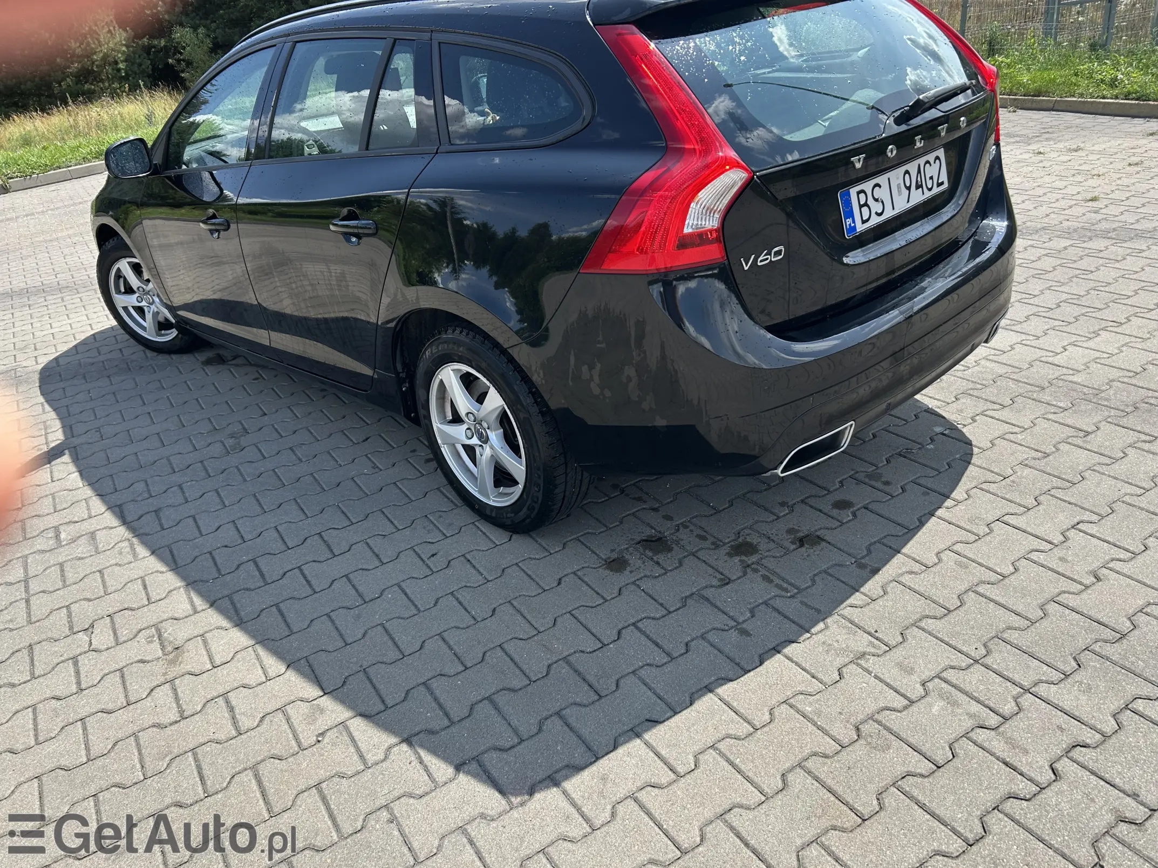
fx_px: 870
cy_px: 434
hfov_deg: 67.3
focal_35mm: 26
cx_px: 579
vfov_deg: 53.1
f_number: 1.5
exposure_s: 1/1901
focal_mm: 5.7
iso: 50
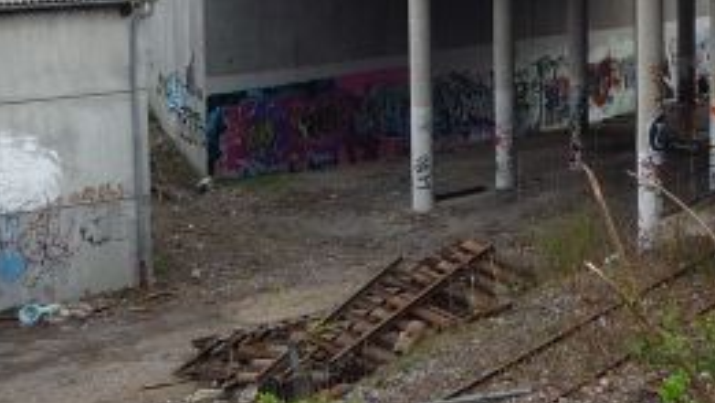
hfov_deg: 20.2
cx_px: 605
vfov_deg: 11.6
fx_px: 1972
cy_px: 30
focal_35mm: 104
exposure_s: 1/250
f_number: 4
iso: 100
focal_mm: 5.3
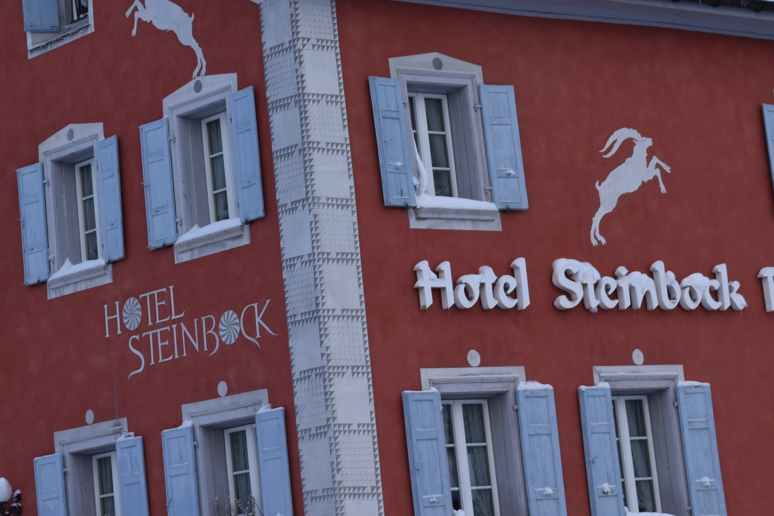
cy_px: 16
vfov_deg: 12.0
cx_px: 262
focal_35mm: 113
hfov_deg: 18.1
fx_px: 2429
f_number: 8
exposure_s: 1/250
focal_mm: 38
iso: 250
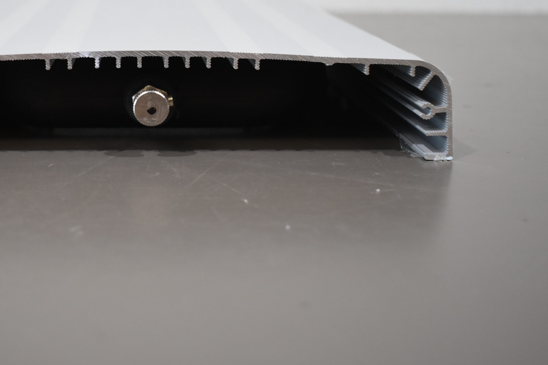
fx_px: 925
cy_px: 112
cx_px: 161
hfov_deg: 32.6
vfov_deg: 22.2
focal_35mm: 61
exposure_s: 1/160
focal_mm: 27
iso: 800
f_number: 4
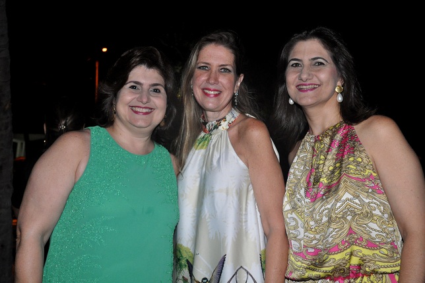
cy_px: 142
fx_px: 672
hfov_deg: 35.1
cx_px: 212
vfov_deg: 23.7
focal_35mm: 57
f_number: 7.1
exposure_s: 1/60
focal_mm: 38
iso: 1600
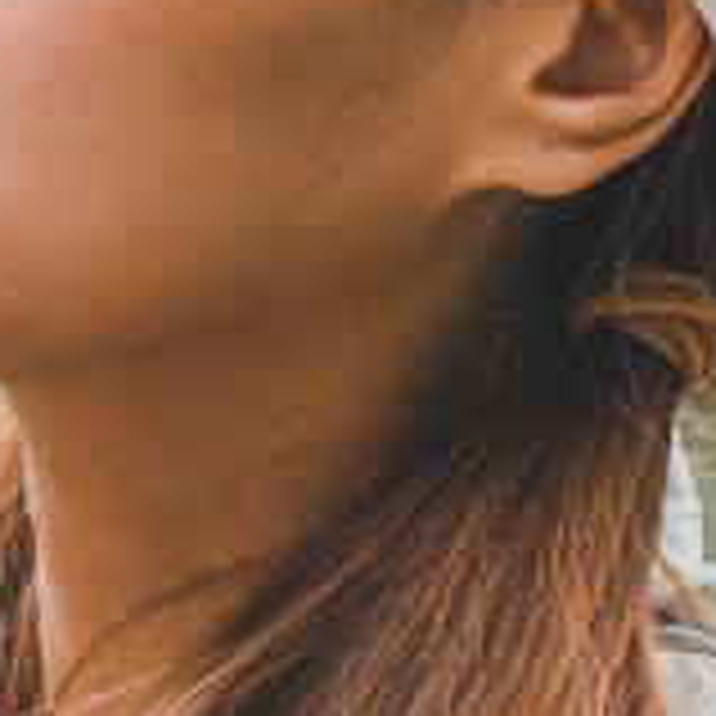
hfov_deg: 3.4
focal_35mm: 513
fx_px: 12005
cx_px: -991
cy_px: 101
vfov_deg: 3.4
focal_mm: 60
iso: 560
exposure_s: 1/125
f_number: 2.8
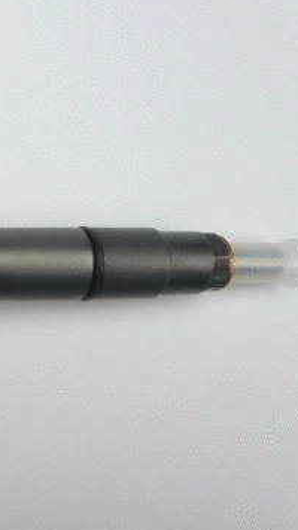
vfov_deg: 43.7
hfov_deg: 21.4
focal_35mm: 47
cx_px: -146
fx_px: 661
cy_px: 266
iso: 100
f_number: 3.3
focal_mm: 4.3
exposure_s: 1/60
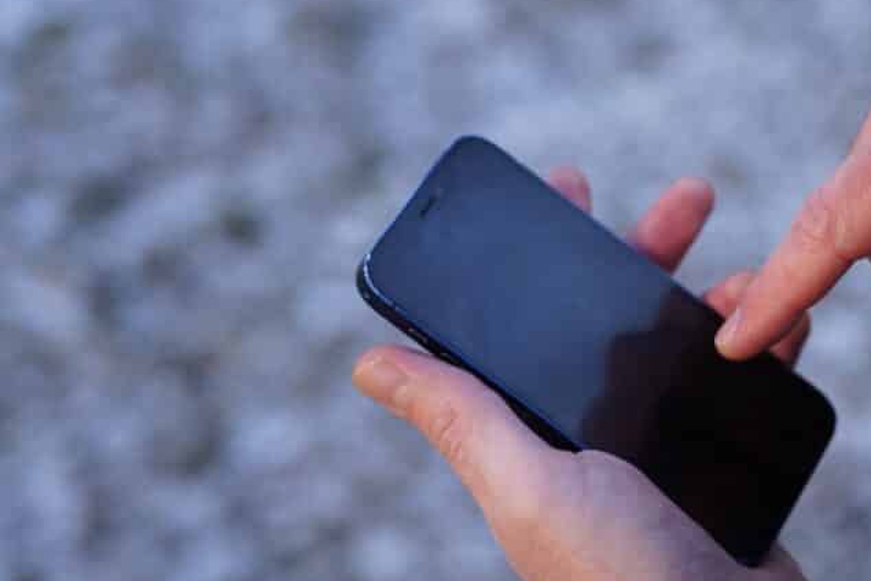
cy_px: 317
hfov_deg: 18.0
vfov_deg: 12.1
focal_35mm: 113
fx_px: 2734
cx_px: 681
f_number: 4
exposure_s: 1/2500
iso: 2500
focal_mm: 70
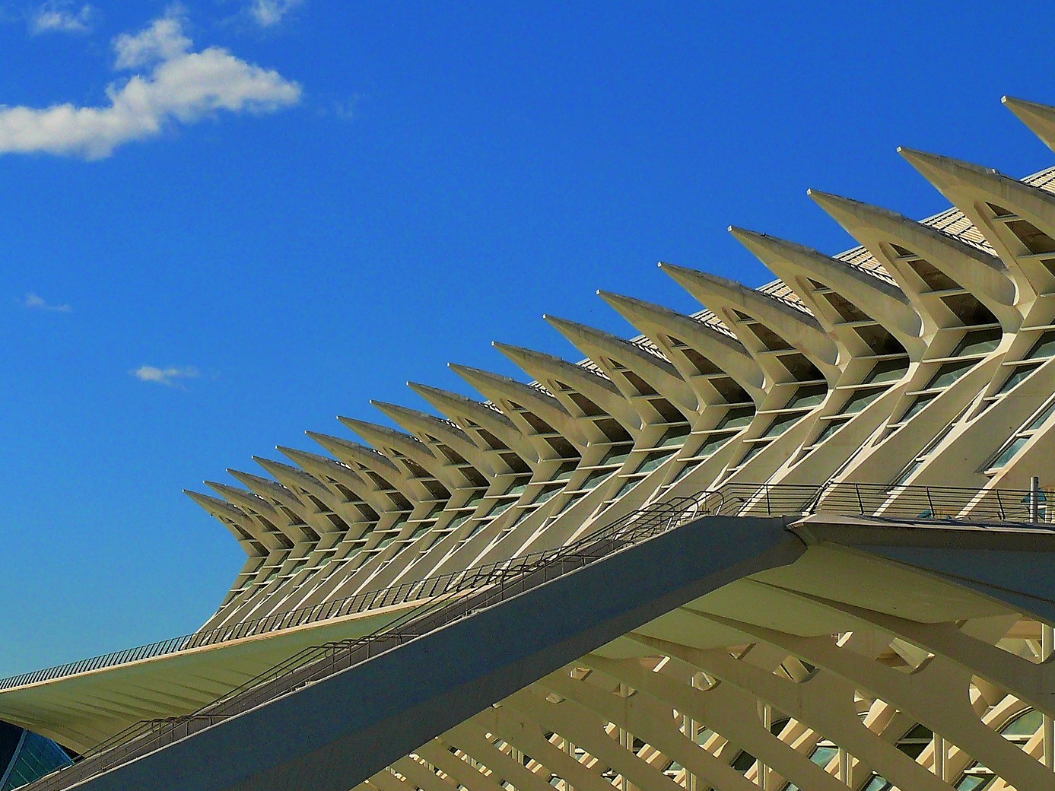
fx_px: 3322
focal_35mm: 109
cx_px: 299
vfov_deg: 13.6
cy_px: 479
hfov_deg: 18.0
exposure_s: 1/500
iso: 100
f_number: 8
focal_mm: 13.2
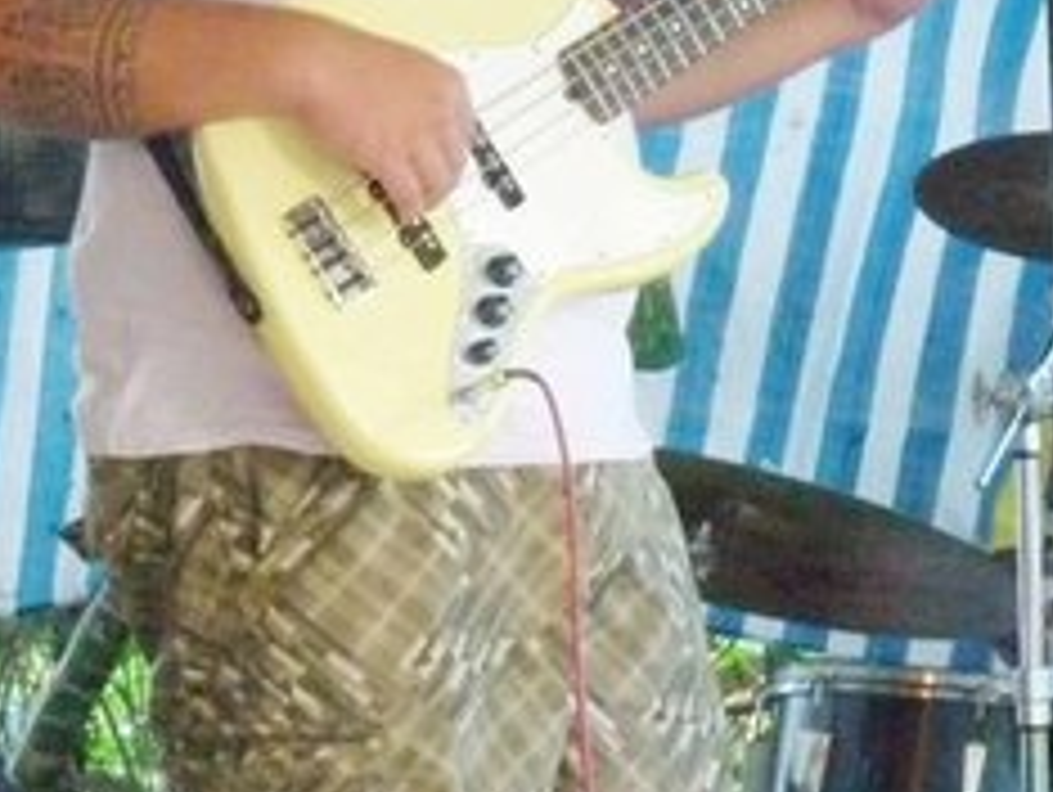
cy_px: 315
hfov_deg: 8.0
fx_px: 7460
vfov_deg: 6.1
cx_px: 990
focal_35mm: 245
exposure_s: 1/25
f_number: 3.4
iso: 800
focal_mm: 13.3
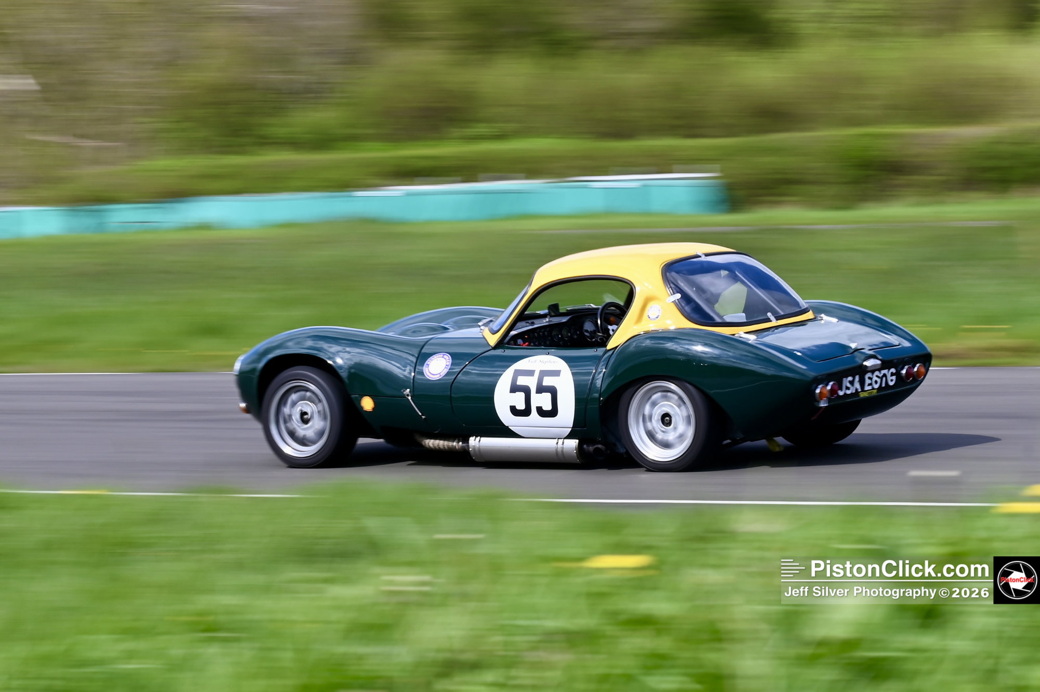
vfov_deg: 19.4
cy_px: 346
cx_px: 520
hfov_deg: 28.9
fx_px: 2021
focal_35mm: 70
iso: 100
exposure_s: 1/80
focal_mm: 70
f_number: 14
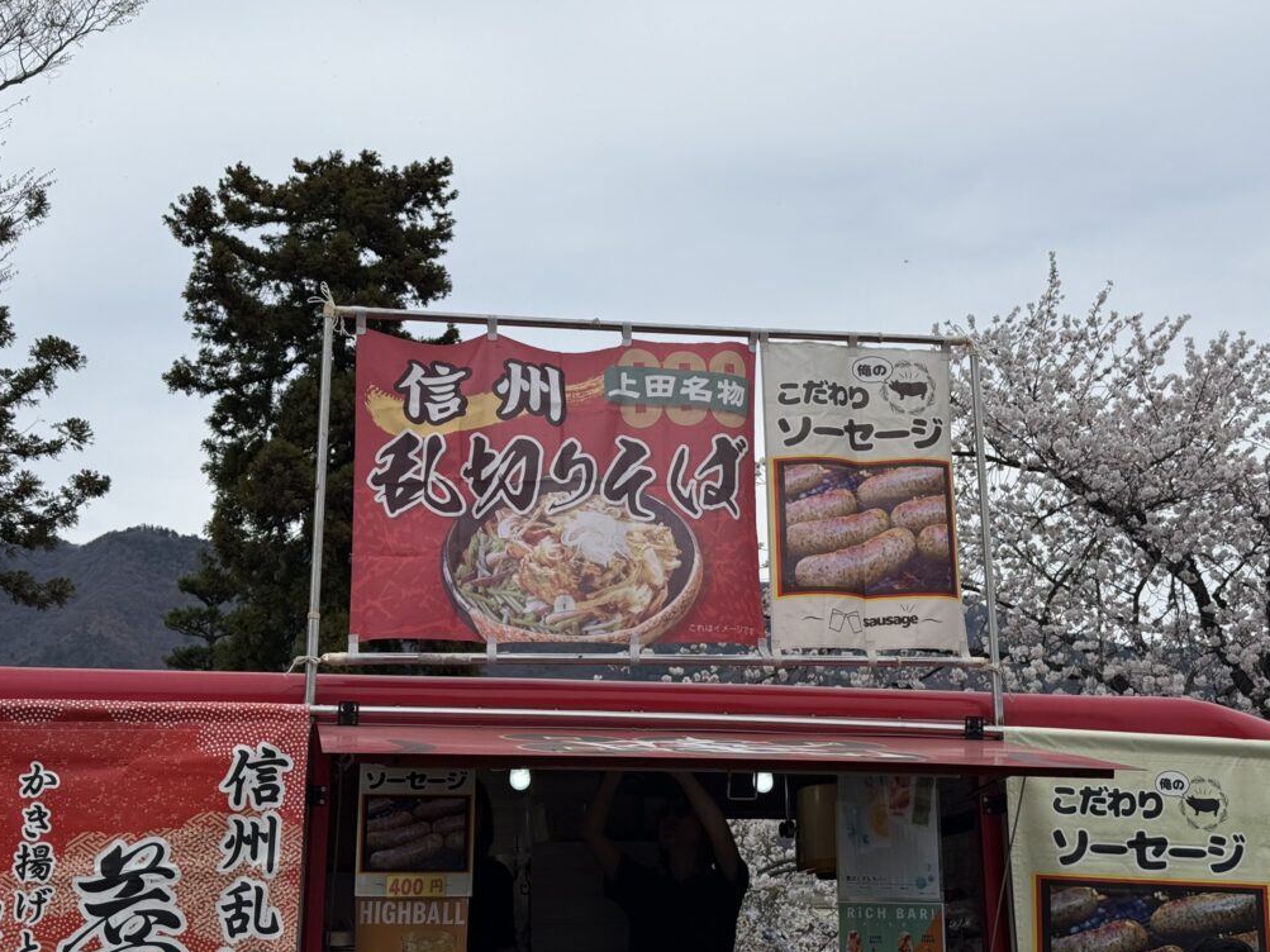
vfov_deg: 29.7
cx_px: 634
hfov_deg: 38.9
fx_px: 1798
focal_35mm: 49
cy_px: 481
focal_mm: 6.76
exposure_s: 1/7143
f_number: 1.78
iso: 64
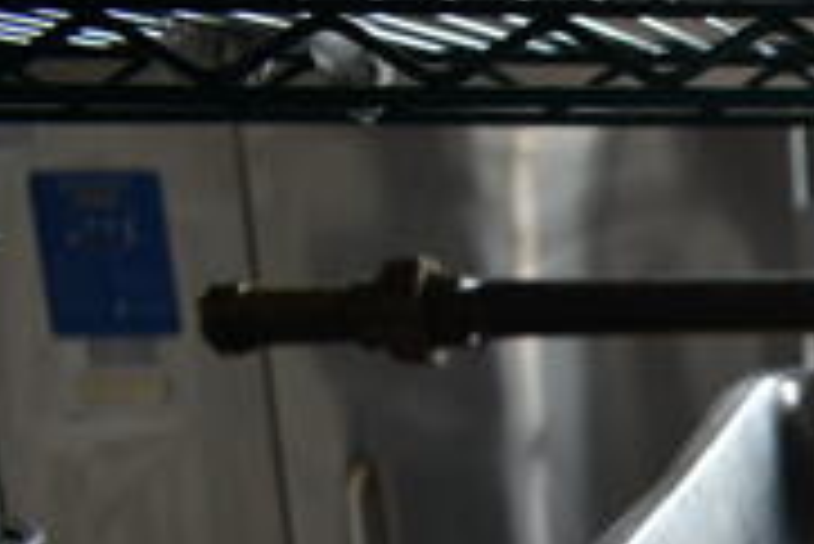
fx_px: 2059
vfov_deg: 14.1
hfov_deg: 19.1
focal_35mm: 91
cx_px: 1286
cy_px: 818
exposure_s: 1/40
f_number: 3.5
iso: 100
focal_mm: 18
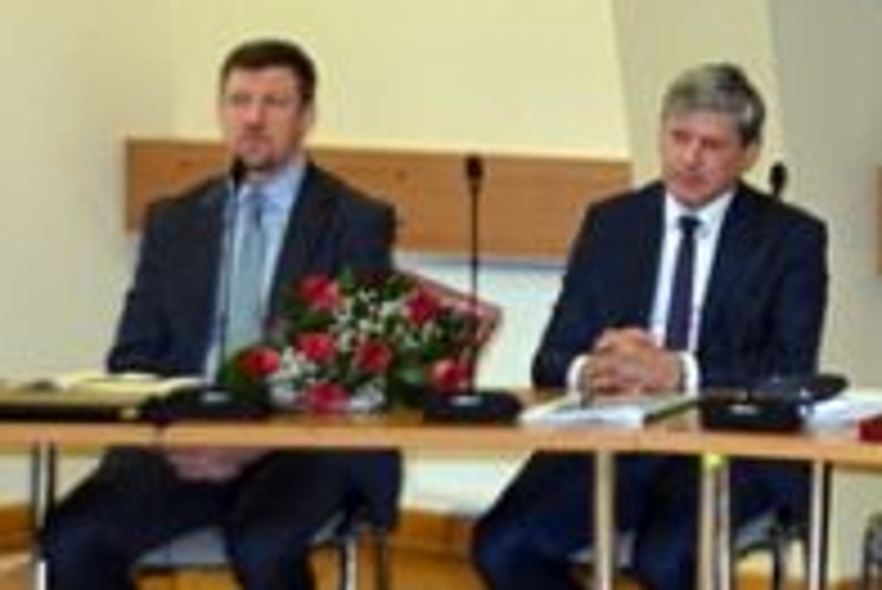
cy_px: 275
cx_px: 909
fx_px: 2476
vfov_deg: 13.6
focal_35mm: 101
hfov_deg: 19.5
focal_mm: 22
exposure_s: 1/60
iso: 720
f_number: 3.8
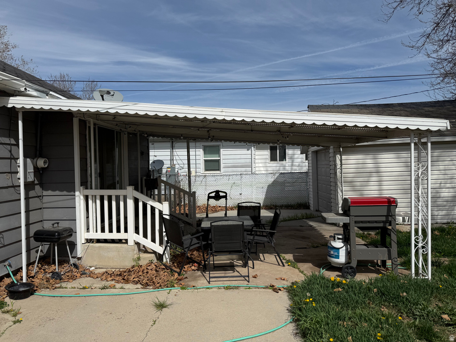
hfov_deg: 71.6
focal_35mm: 24
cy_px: 171
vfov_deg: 56.8
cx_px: 228
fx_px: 316
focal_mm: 6.76
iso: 80
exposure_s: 1/9091
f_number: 1.78
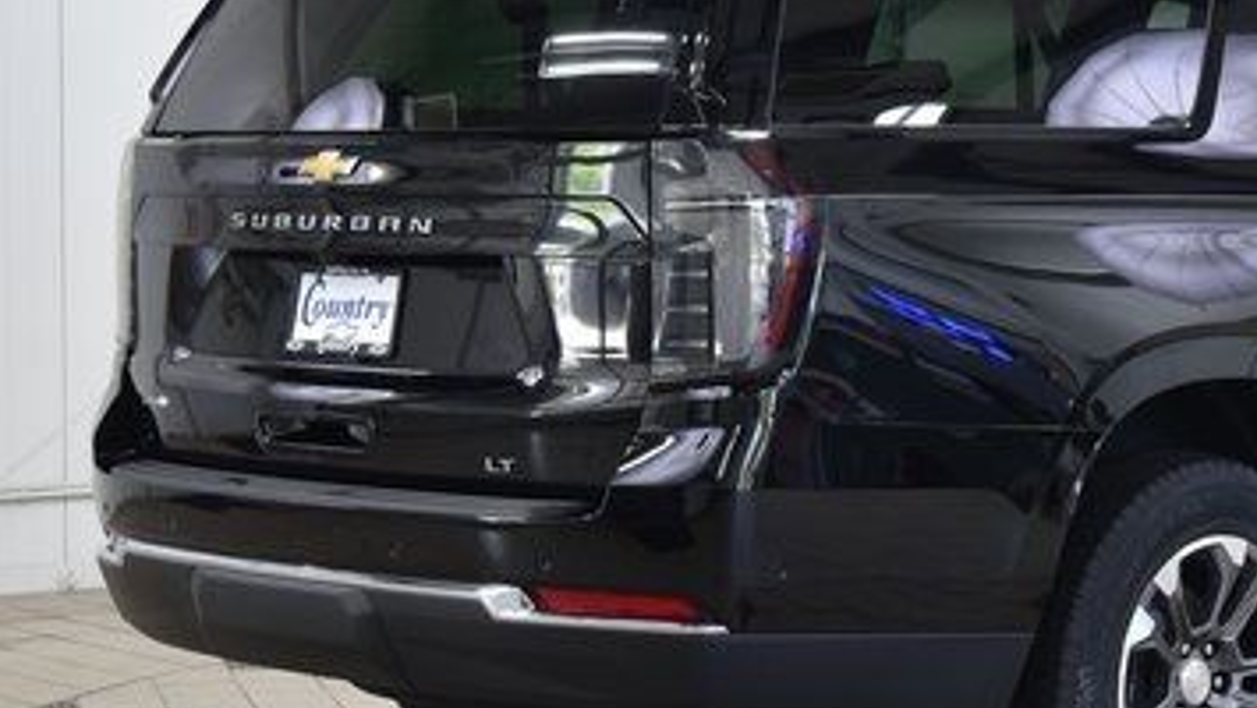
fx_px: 3401
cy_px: 359
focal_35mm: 102
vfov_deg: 11.9
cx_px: 1126
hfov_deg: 20.5
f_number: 6.3
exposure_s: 1/15
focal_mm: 36
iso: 500
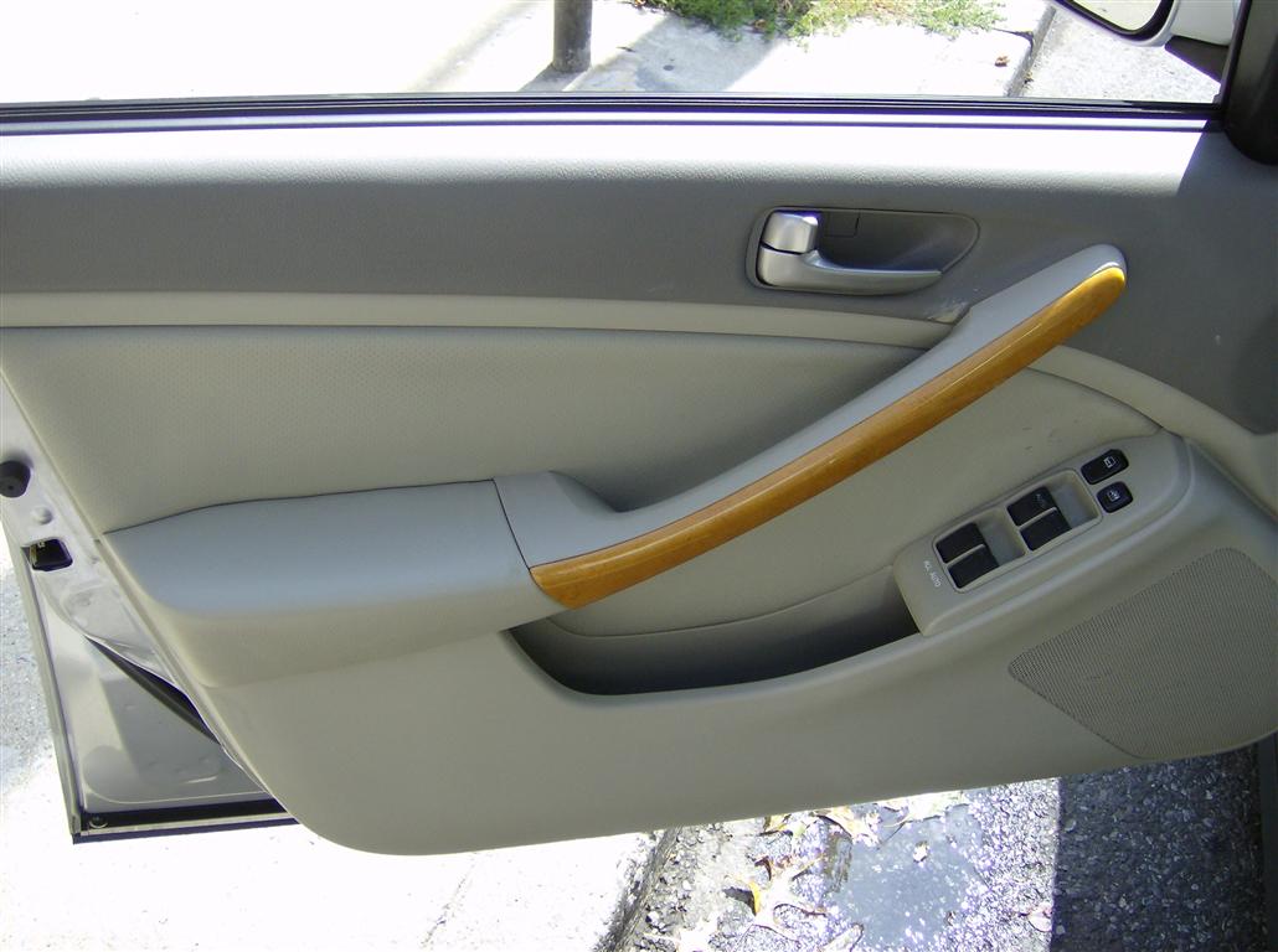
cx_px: 639
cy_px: 476
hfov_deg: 49.1
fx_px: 1400
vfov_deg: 37.6
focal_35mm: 38
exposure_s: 1/421
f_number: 2.9
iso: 100
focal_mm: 6.4
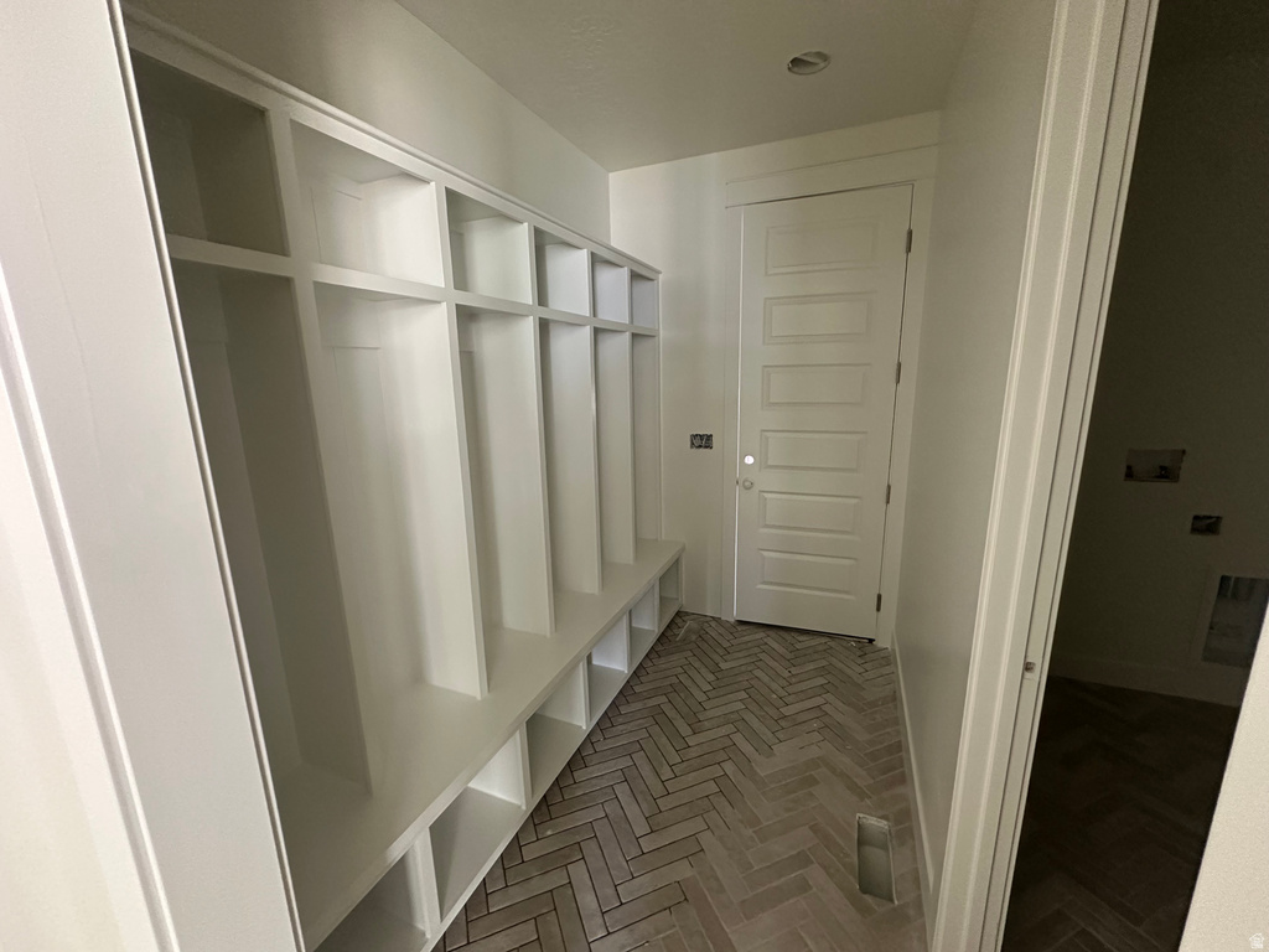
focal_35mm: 14
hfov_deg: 102.1
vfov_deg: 85.7
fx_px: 513
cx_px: 634
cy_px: 476
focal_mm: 2.22
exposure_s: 1/60
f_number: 2.2
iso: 500
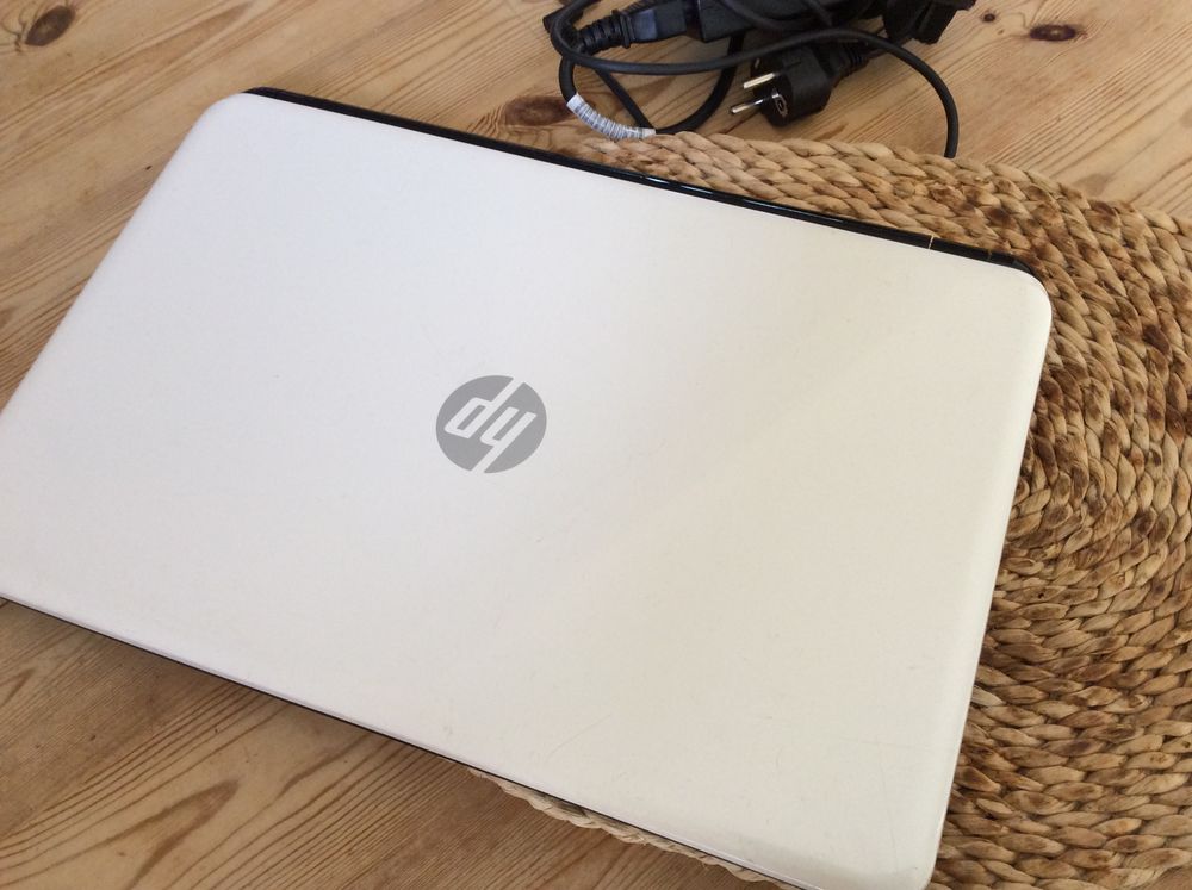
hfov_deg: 56.9
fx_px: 1100
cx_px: 596
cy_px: 445
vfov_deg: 44.1
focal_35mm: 32
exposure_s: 1/25
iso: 80
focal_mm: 3.3
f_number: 2.4
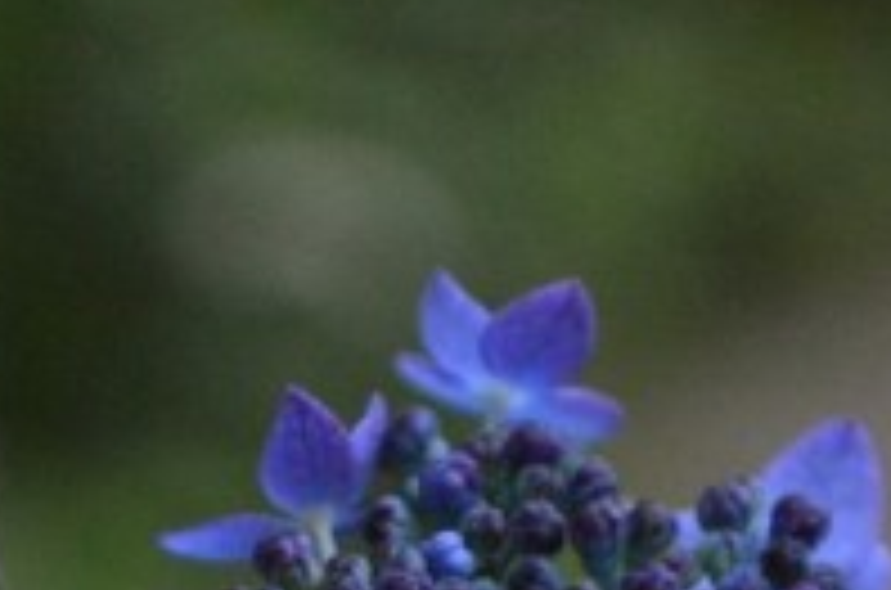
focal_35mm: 251
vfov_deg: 5.4
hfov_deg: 8.2
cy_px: 878
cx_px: 562
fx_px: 6185
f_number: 5.6
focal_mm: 55
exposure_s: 1/100
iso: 3200
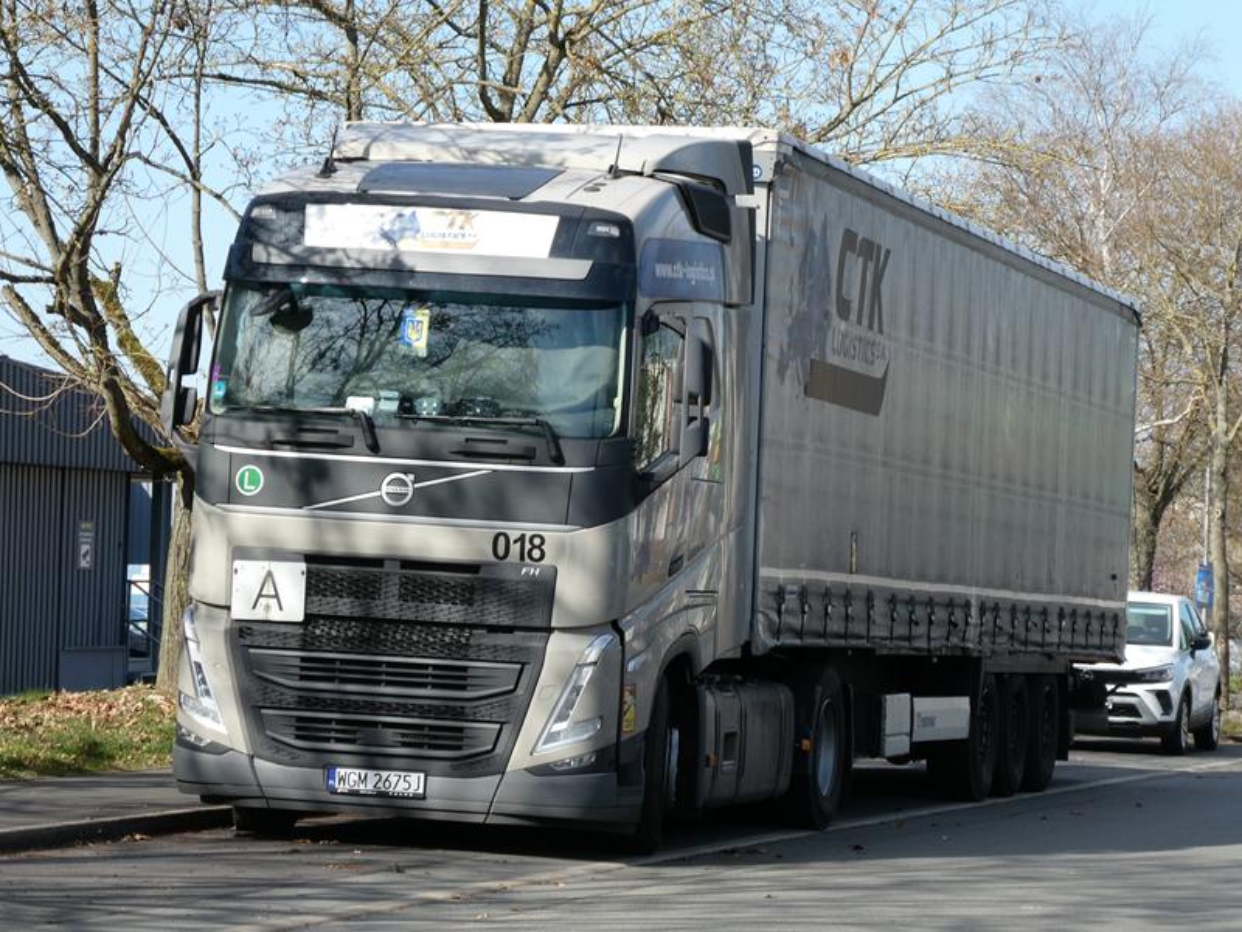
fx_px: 4844
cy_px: 466
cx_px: 621
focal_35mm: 135
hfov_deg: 14.6
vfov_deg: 11.0
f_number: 5.3
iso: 80
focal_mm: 24.2
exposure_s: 1/250
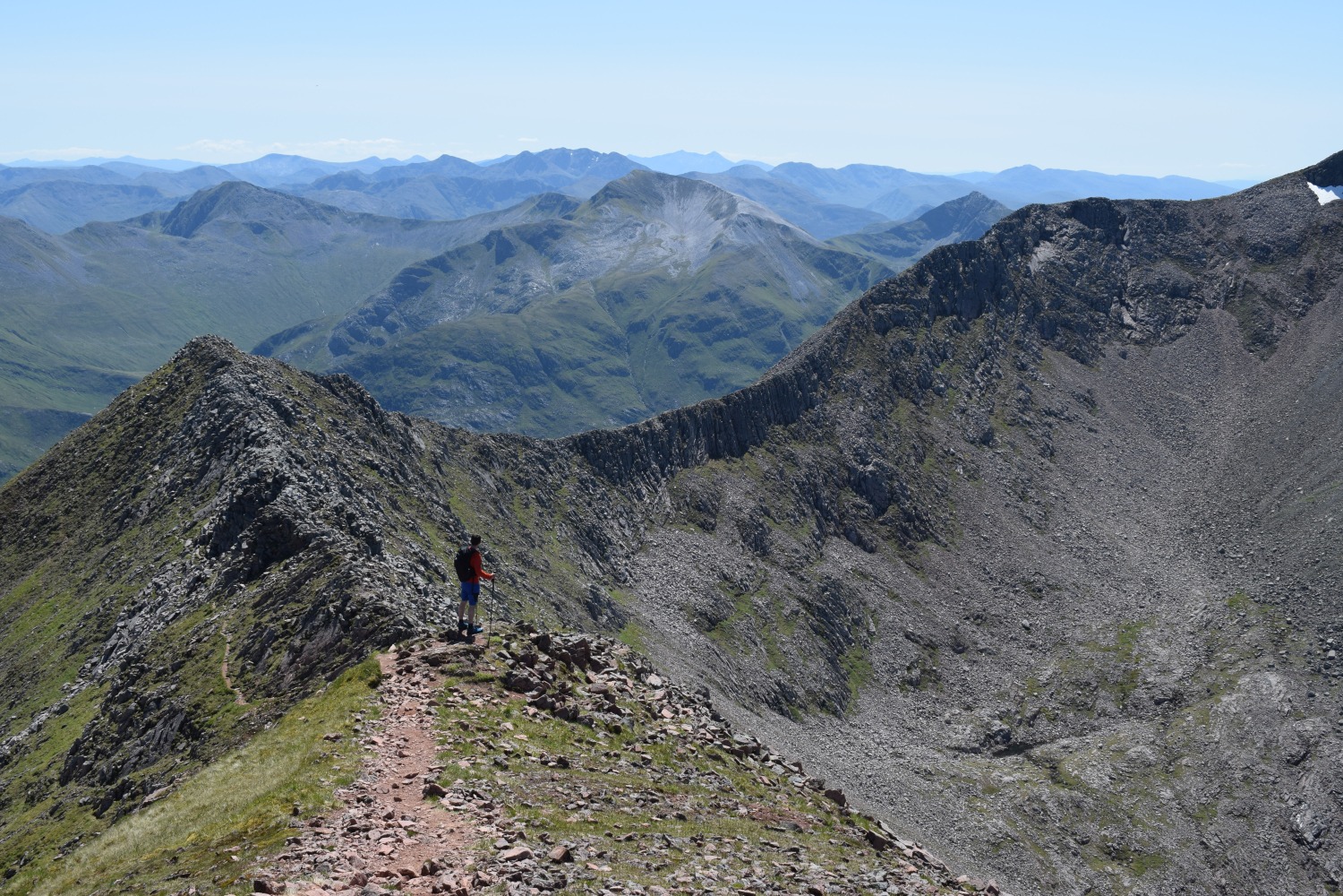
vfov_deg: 28.9
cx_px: 672
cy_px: 448
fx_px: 1735
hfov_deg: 42.3
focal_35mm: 46
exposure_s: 1/400
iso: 200
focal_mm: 31
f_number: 10
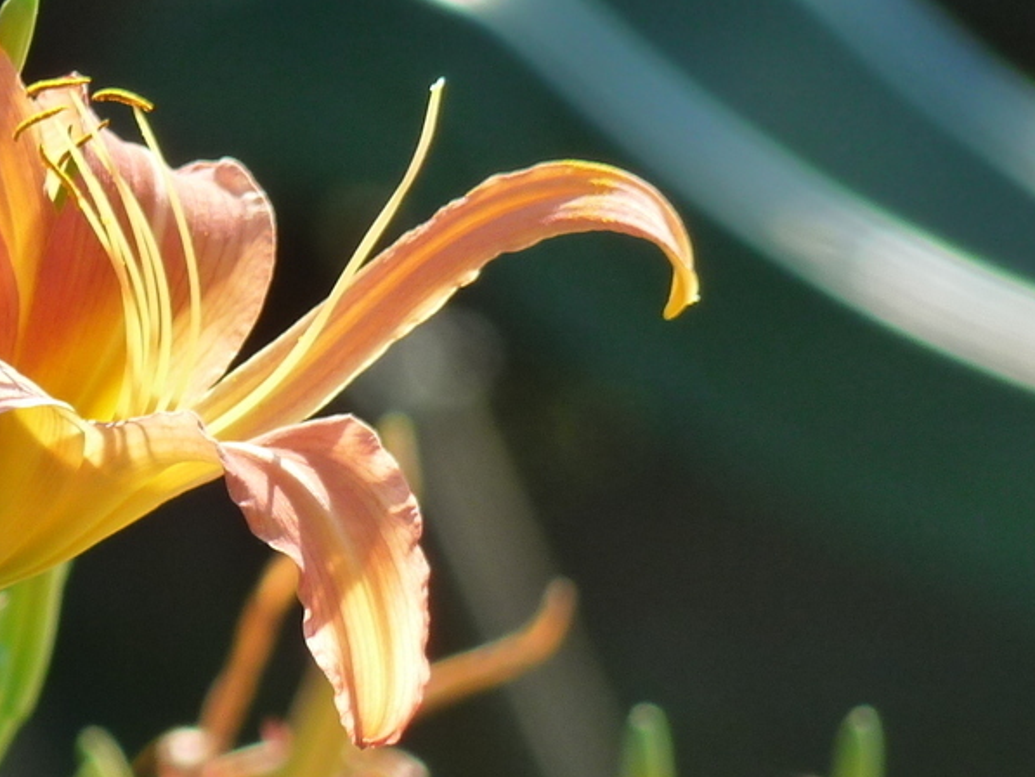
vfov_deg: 1.3
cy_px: 449
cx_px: 191
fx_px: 33285
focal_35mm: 1113
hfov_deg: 1.8
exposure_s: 1/250
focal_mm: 83.5
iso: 160
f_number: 5
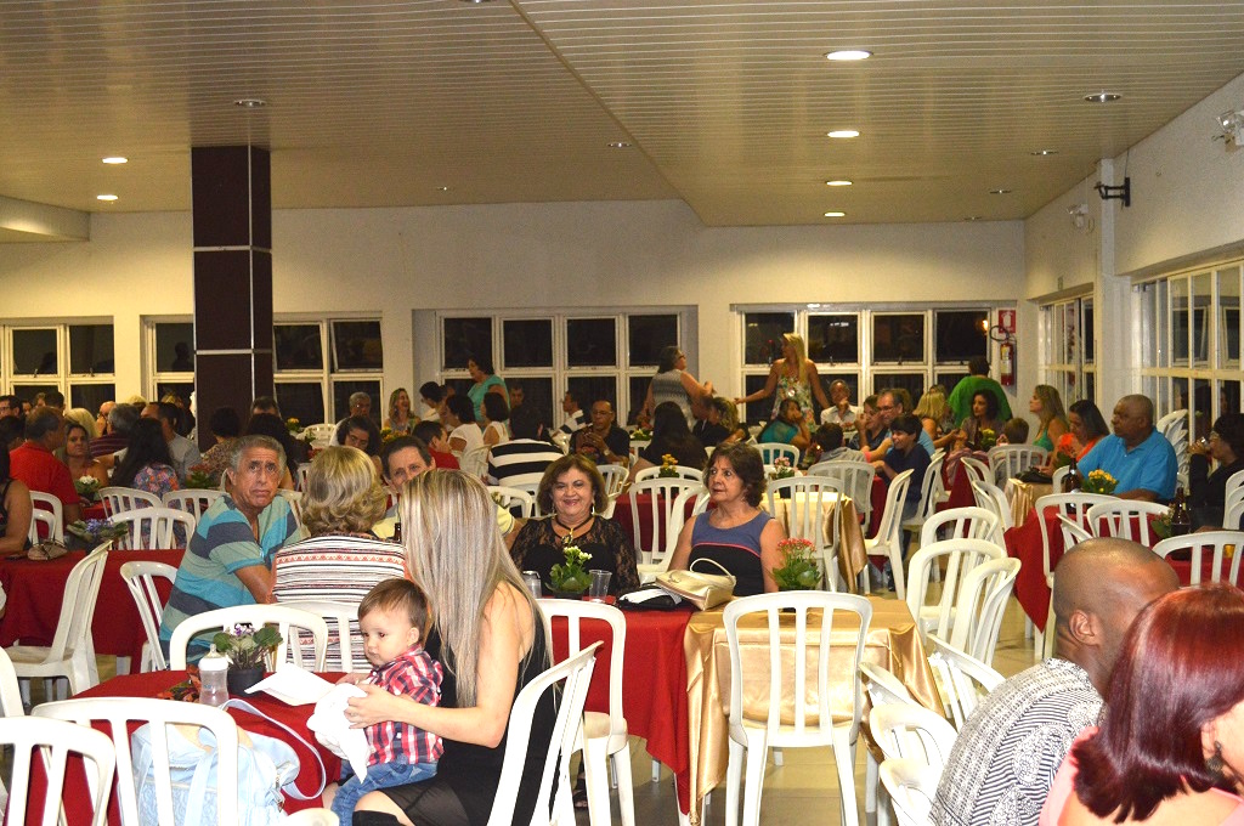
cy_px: 413
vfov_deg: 28.0
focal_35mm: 48
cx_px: 622
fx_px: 1657
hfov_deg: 41.2
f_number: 4.8
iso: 1800
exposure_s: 1/60
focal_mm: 32
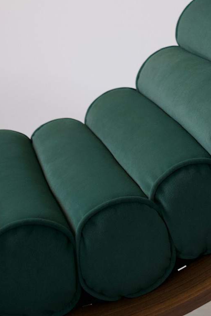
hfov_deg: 12.7
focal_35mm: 106
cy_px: -10
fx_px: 931
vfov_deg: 18.7
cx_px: 231
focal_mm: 35
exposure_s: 1/160
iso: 1600
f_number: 3.5
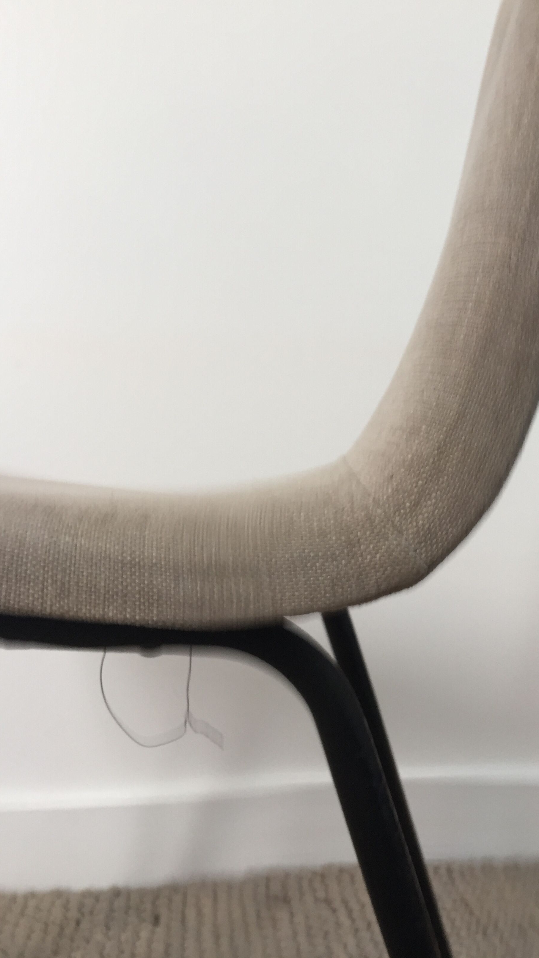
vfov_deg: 61.0
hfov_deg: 36.4
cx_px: 347
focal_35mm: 32
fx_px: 813
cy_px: 480
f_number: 2.2
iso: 50
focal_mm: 4.15
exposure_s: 1/100
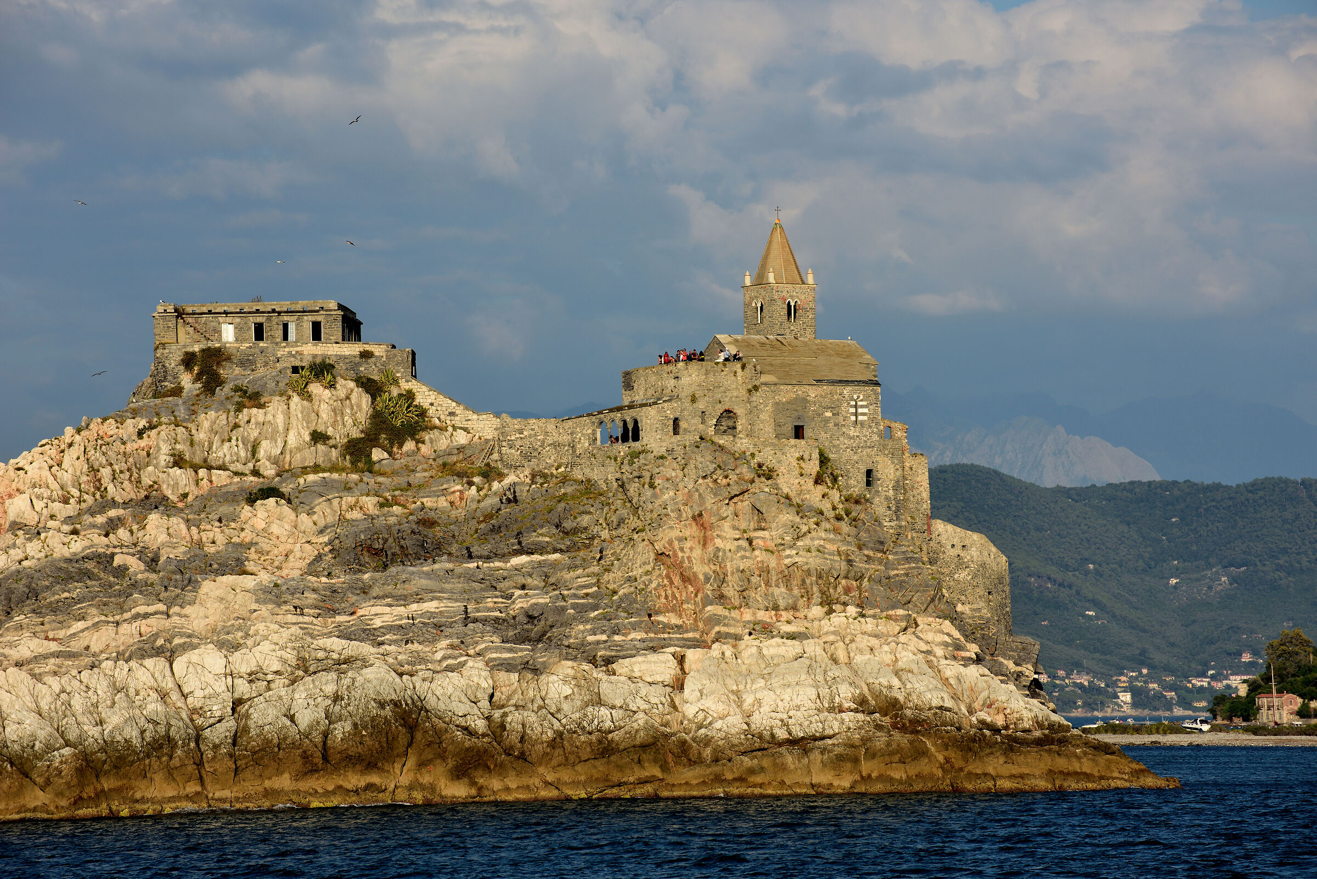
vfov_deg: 8.9
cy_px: 440
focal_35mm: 155
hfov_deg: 13.2
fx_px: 5672
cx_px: 658
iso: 200
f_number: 8
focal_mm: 155
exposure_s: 1/640
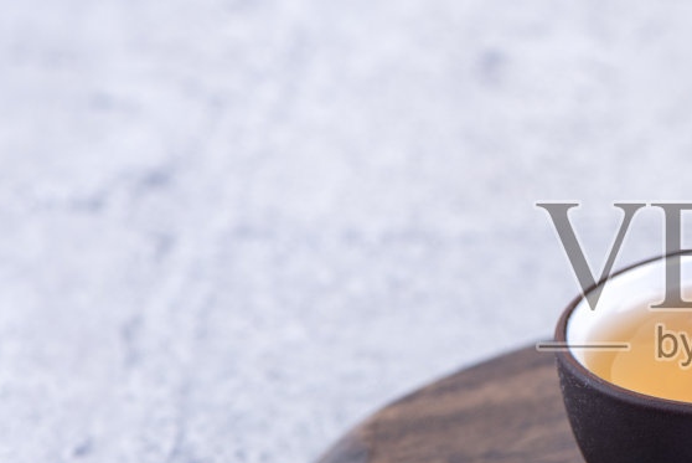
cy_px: 285
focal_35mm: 301
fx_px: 5790
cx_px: 743
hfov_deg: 6.8
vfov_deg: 4.6
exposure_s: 1/125
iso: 100
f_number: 9
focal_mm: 105
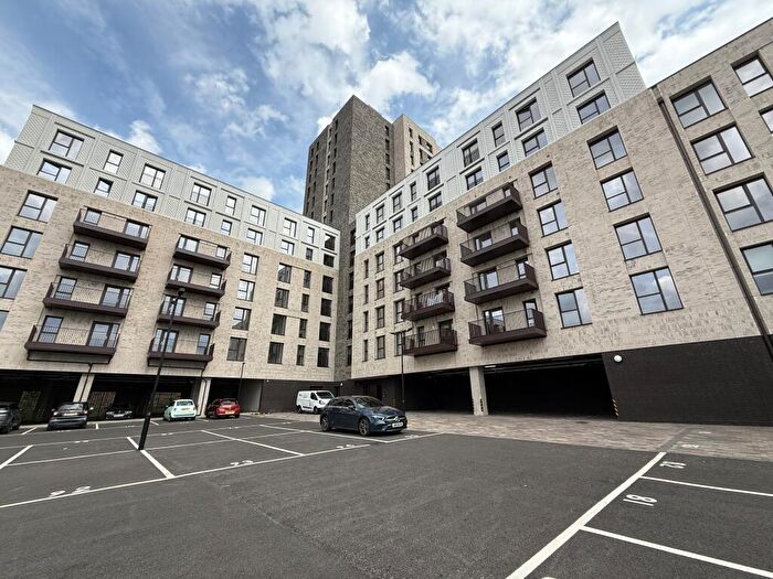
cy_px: 290
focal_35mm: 14
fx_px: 313
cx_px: 386
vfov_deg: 85.7
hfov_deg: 102.1
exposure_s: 1/1050
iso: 50
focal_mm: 2.22
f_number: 2.2
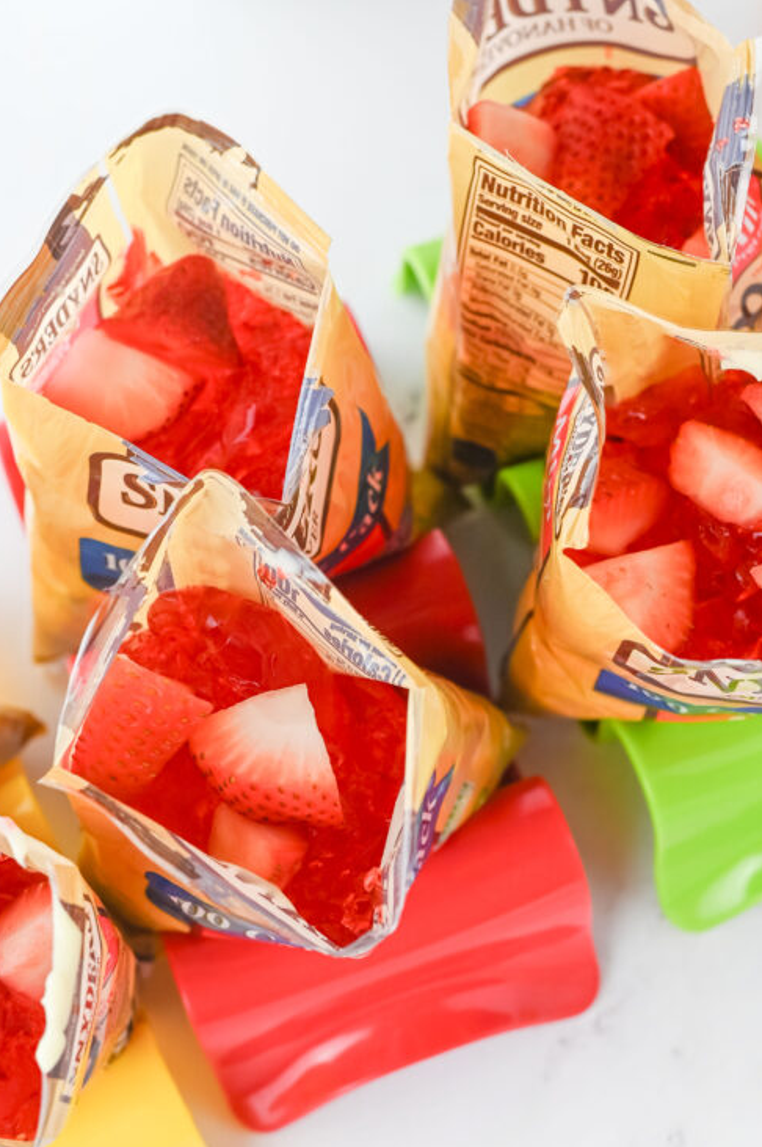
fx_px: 2227
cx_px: 263
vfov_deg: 28.8
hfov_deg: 19.4
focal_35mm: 70
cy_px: 651
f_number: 5.6
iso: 360
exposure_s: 1/125
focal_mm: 50
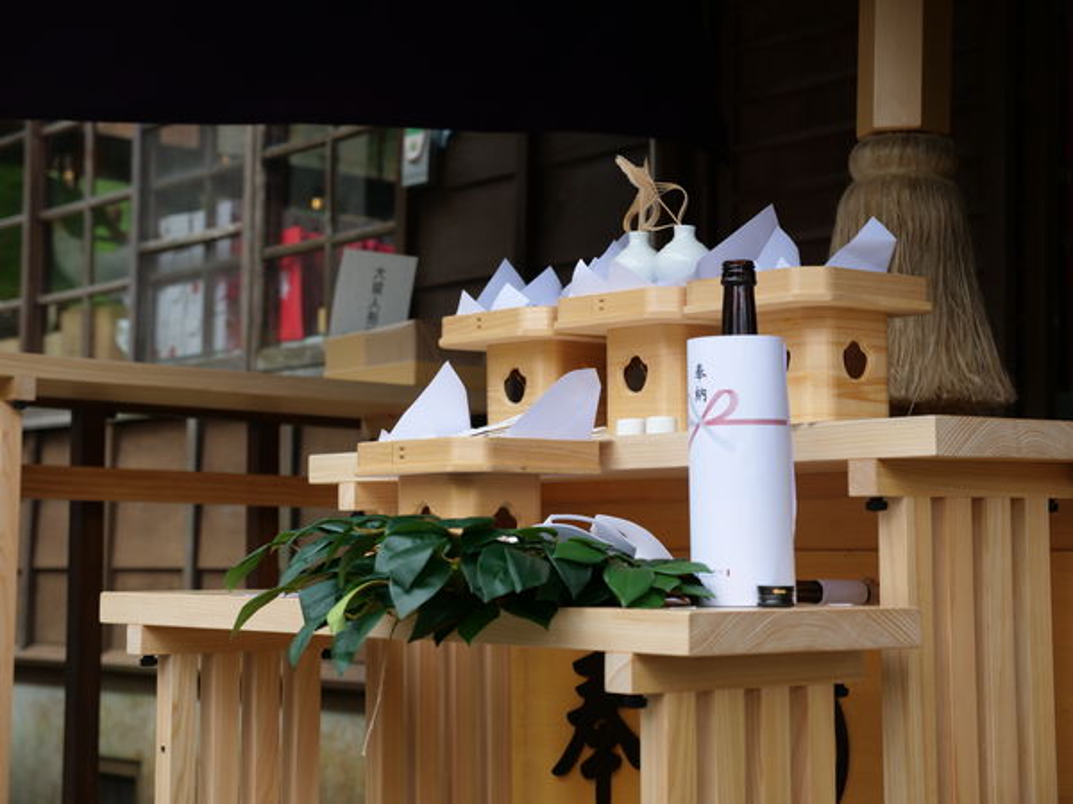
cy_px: 402
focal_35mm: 70
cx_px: 536
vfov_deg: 21.0
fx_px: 2170
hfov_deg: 27.8
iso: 200
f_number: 3.5
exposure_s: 1/200
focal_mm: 35
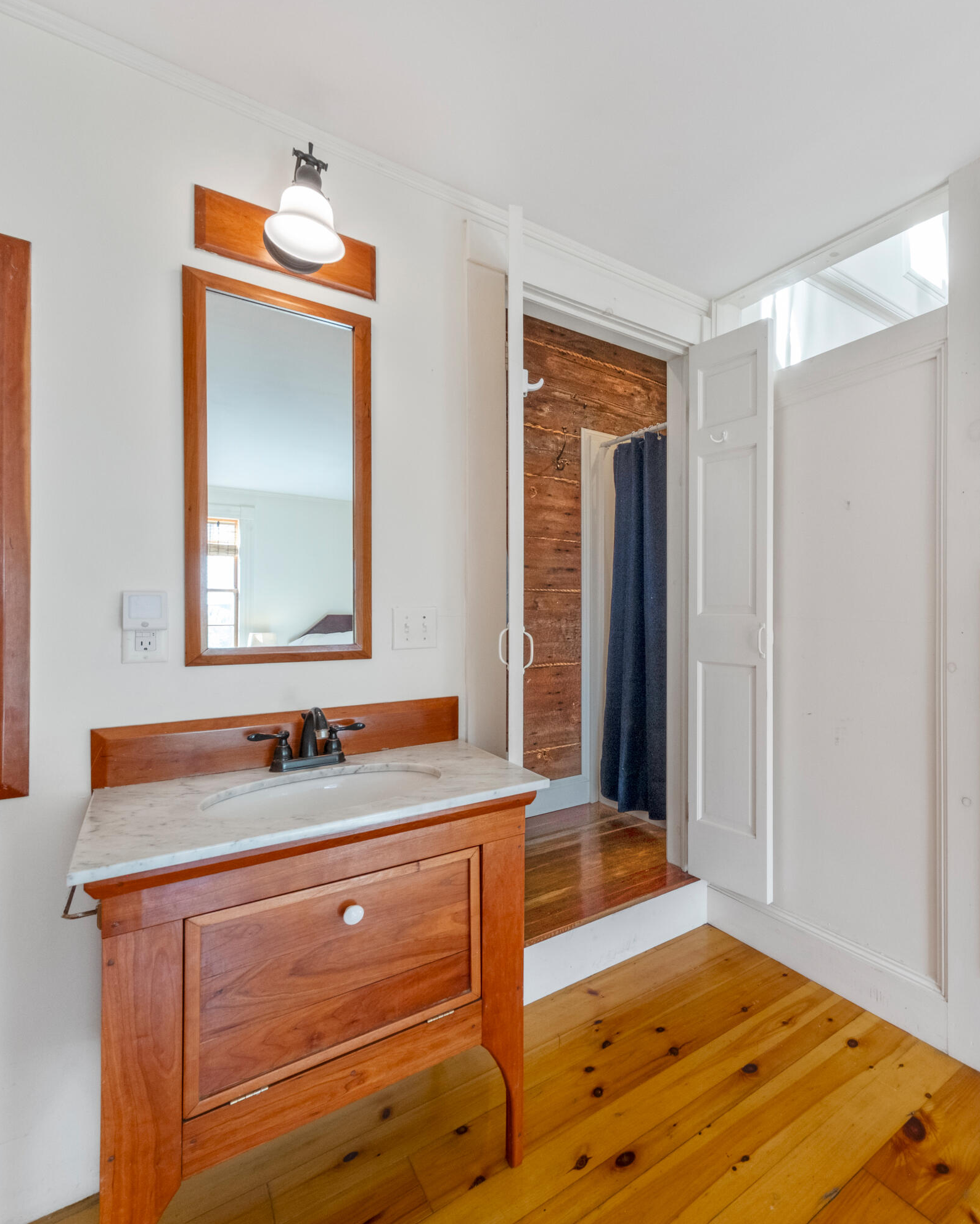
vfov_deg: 89.6
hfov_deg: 72.7
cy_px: 613
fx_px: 616
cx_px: 710
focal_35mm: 17
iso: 500
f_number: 8
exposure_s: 1/20
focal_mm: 8
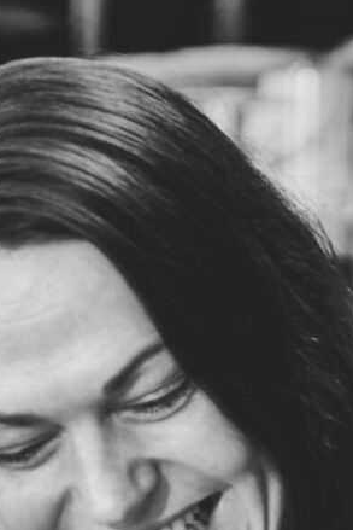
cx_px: 243
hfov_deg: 4.5
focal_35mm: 306
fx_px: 4497
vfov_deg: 6.6
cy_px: 837
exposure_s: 1/100
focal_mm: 70
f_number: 2.8
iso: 400
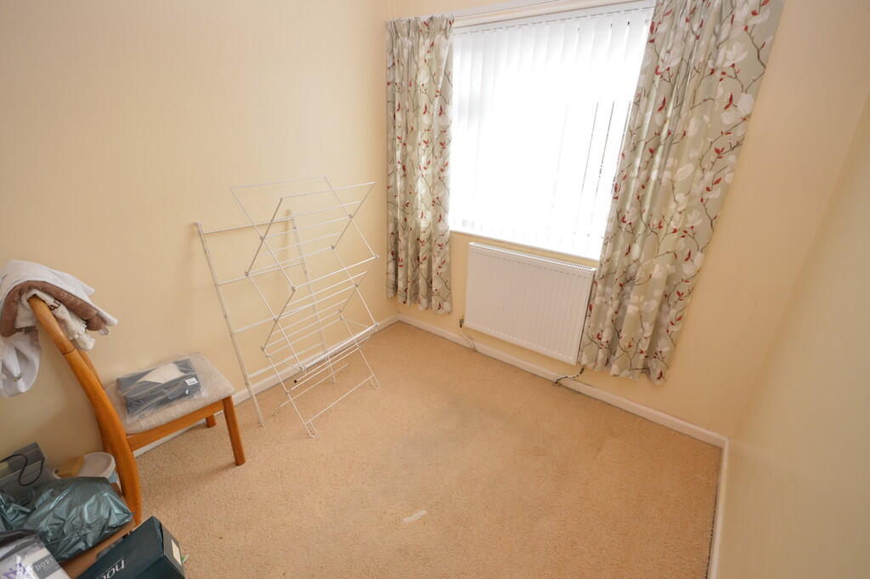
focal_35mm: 15
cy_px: 290
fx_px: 362
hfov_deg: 100.4
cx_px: 435
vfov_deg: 77.2
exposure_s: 1/125
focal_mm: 10
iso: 320
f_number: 5.6
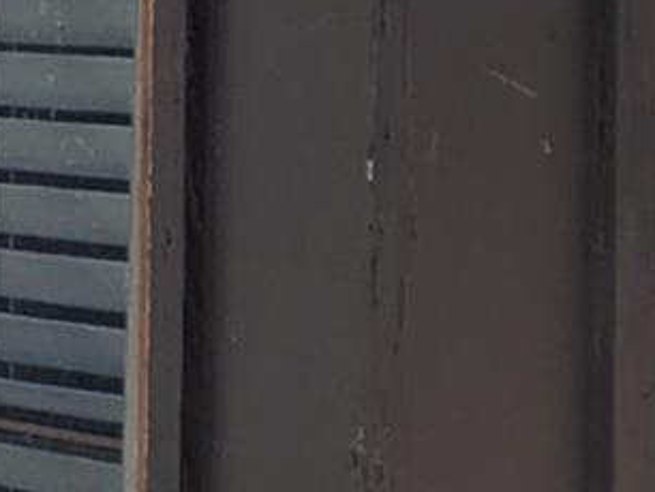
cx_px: 1967
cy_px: -158
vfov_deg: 9.1
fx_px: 3030
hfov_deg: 9.6
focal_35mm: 160
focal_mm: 6.81
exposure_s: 1/2096
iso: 47
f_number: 1.85
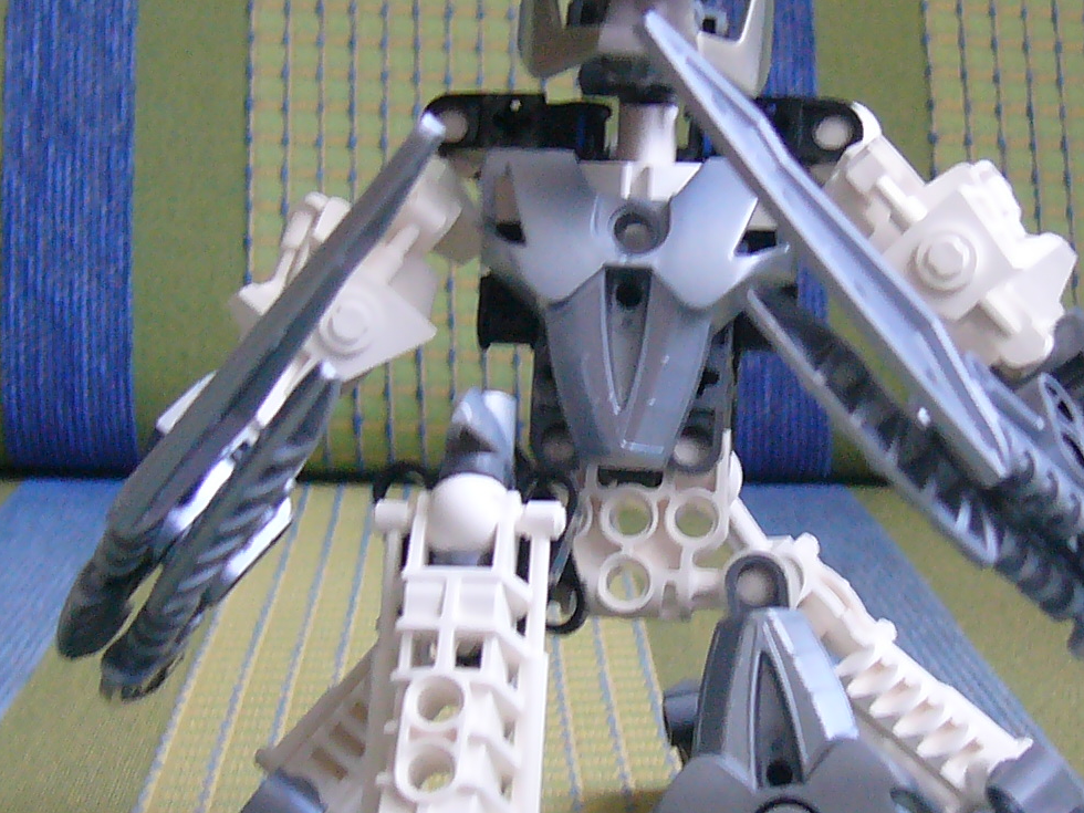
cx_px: 626
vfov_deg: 15.7
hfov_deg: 20.8
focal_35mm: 94
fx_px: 2944
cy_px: 389
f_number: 3.2
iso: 200
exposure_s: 1/8
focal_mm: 7.5
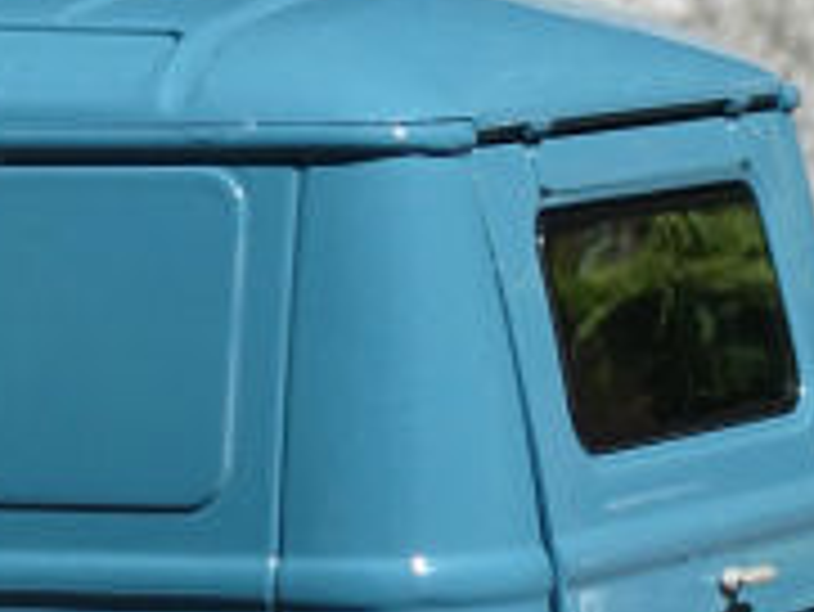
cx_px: -463
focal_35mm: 367
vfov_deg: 4.1
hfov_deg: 5.3
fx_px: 8636
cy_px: 486
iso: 80
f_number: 5
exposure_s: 1/500
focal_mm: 14.12
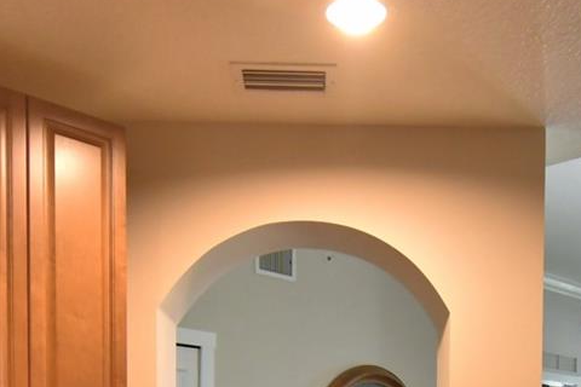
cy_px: 492
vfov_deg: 24.0
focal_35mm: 50
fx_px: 807
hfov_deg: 39.4
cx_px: 346
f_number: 4.5
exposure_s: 1/30
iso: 450
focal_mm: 10
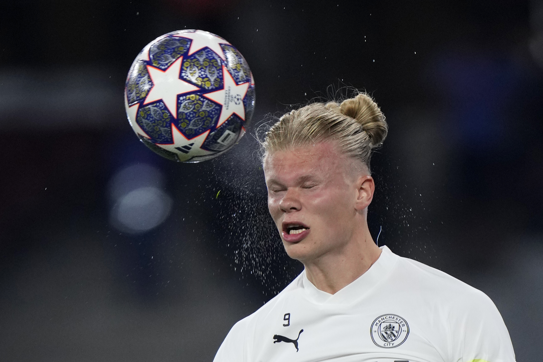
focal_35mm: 400
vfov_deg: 3.4
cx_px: 272
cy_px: 181
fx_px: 6033
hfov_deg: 5.2
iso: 2000
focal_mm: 400
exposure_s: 1/2000
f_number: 2.8
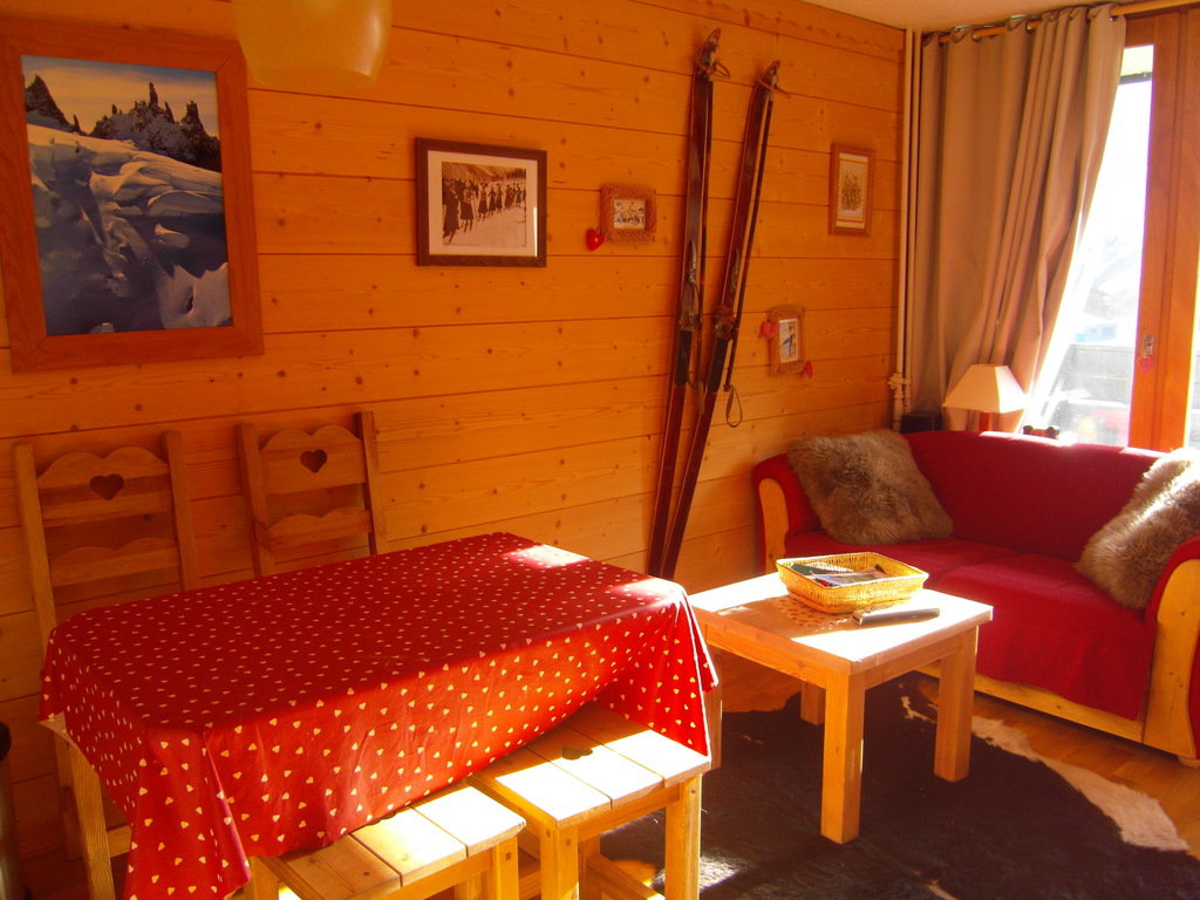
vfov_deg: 49.7
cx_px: 600
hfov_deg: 63.4
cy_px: 450
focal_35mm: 28
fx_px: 971
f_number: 2.8
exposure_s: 1/100
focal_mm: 6
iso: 80
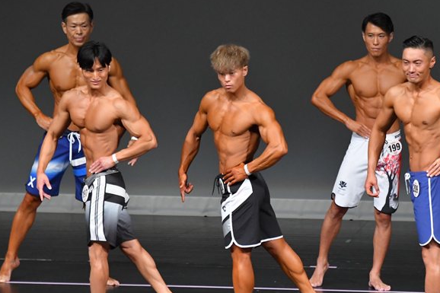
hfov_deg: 5.1
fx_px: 4912
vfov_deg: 3.4
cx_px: 278
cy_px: 174
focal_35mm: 402
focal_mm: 200
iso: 4000
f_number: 5.6
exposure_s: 1/400
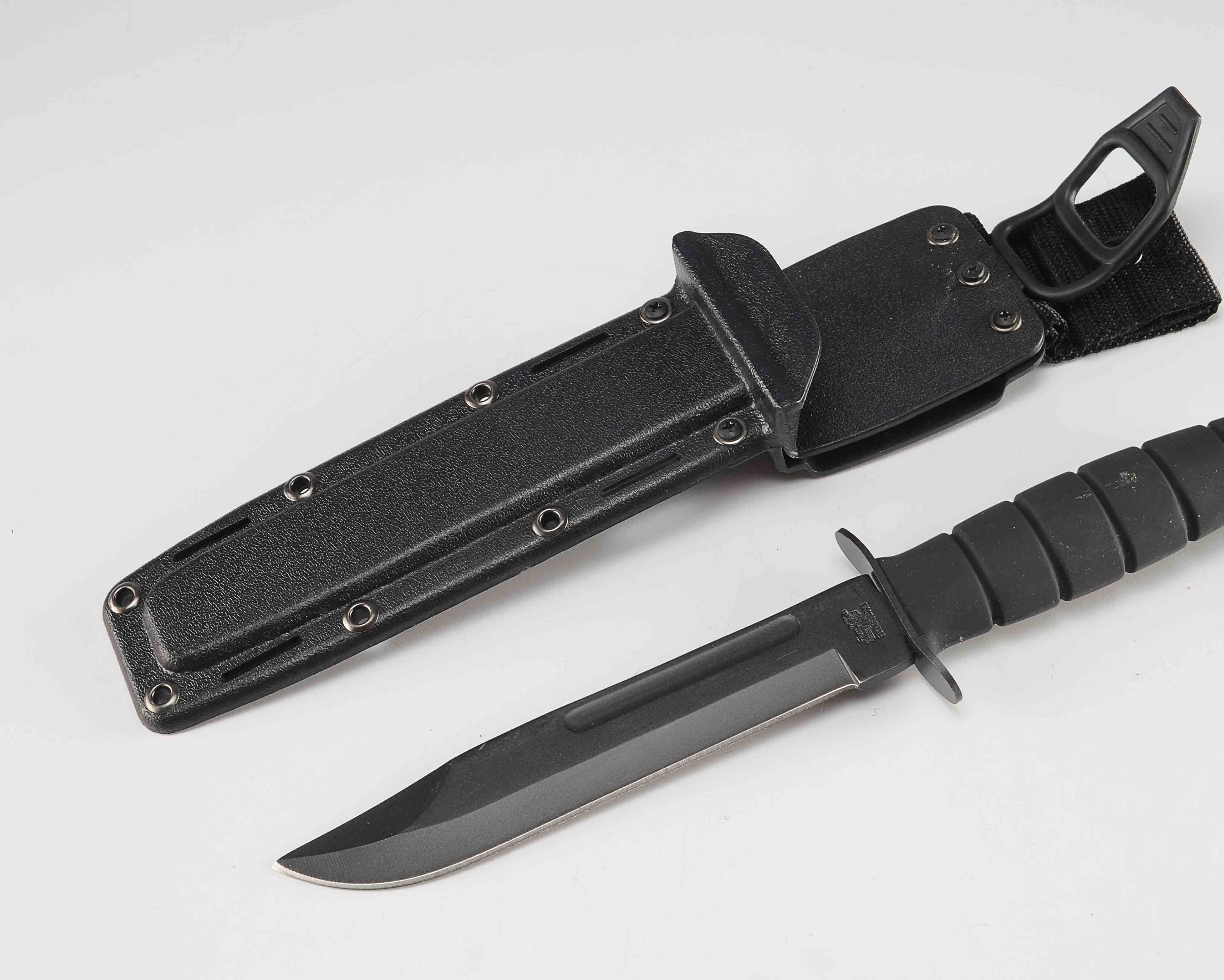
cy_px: 500
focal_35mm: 62
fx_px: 2231
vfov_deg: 24.8
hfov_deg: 30.6
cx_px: 693
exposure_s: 1/80
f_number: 10
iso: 100
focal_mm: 35
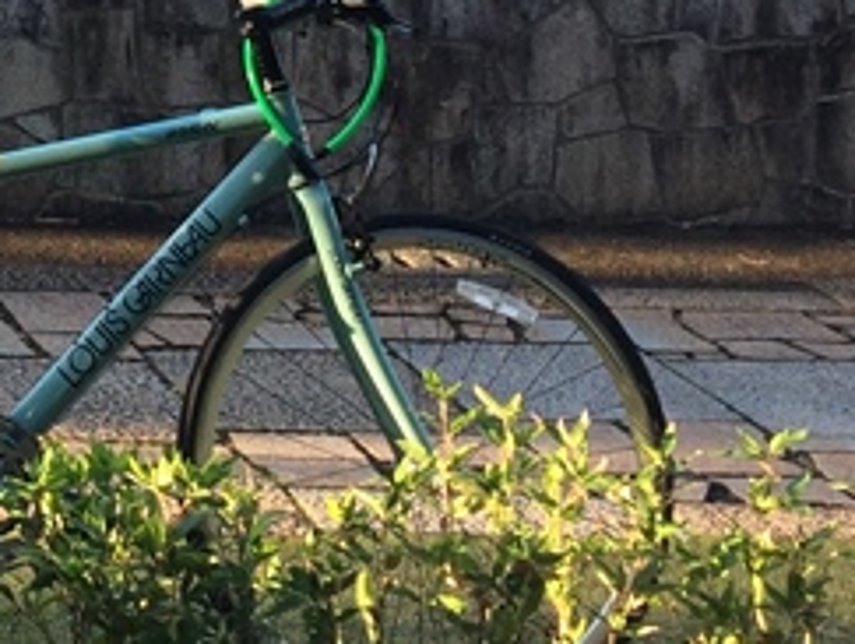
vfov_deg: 11.4
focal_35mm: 122
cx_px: -376
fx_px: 3018
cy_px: -496
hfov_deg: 15.1
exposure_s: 1/130
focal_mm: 4.15
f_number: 2.2
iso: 32
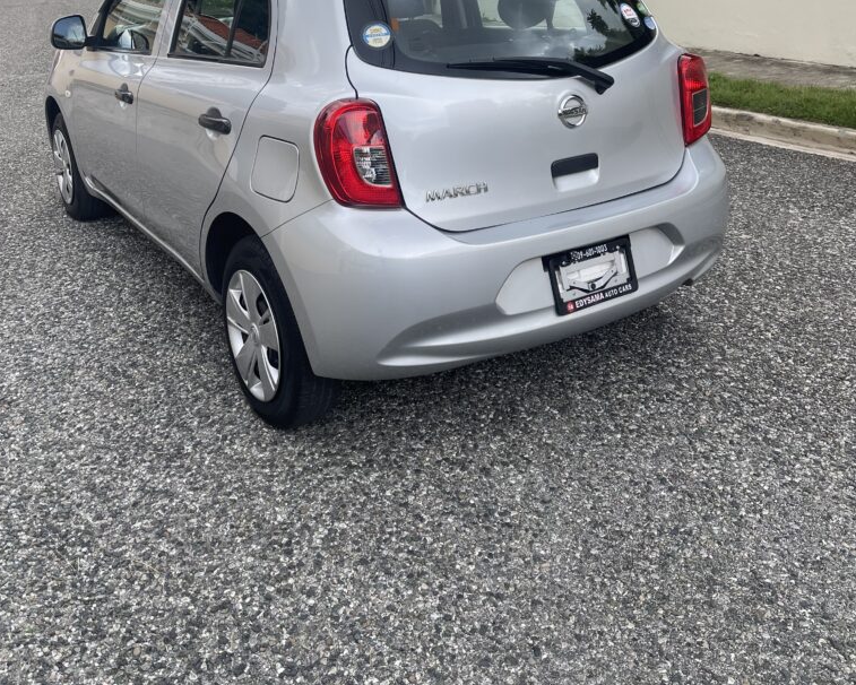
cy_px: 144
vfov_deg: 42.7
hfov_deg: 54.2
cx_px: 423
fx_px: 836
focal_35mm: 33
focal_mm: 5.1
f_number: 1.6
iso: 32
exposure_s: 1/311
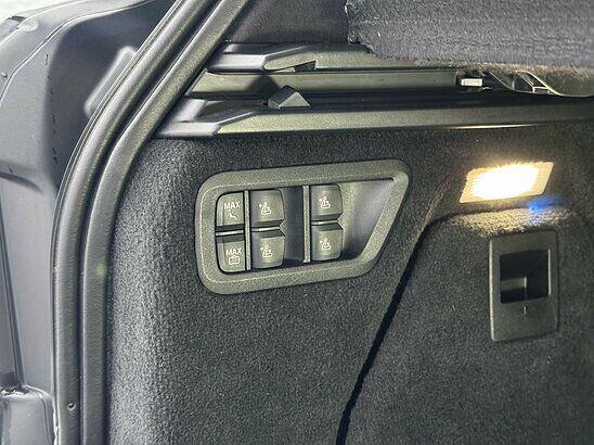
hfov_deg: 39.7
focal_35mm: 48
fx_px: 823
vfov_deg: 30.2
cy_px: 222
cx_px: 297
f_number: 1.78
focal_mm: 6.76
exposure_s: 1/30
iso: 640
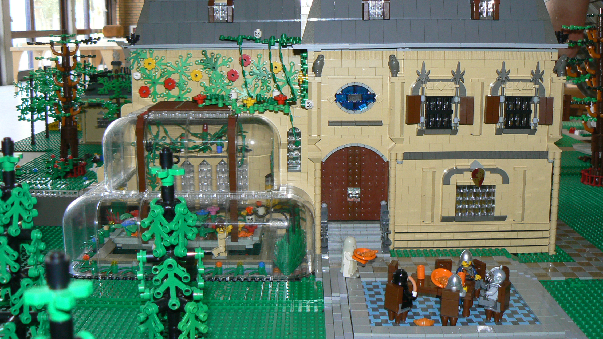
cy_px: 131
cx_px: 306
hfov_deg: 50.5
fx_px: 640
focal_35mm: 40
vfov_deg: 29.6
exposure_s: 1/25
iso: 100
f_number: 2.8
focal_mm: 6
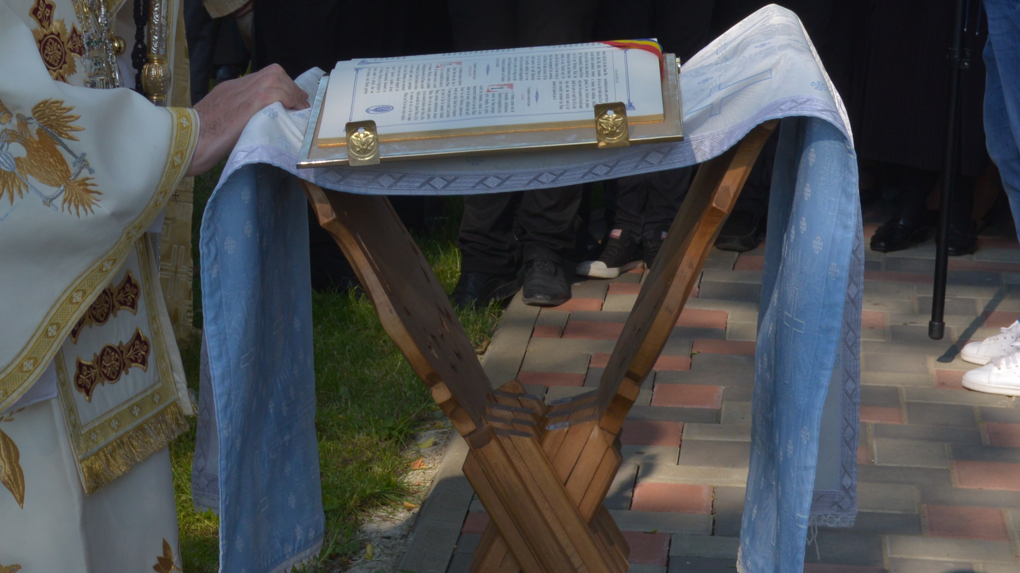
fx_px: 3218
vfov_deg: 10.0
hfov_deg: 17.6
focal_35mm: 119
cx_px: 25
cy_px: -143
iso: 400
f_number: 9
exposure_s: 1/320
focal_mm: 48
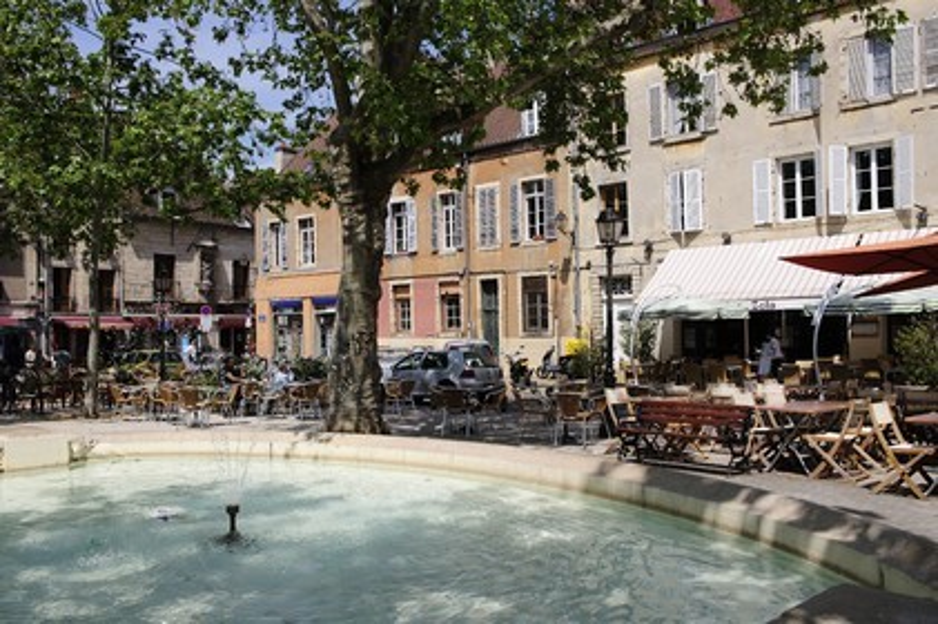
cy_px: 312
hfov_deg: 58.8
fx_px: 833
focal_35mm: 32
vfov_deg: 41.1
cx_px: 469
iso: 200
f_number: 6.3
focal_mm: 32
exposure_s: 1/1000
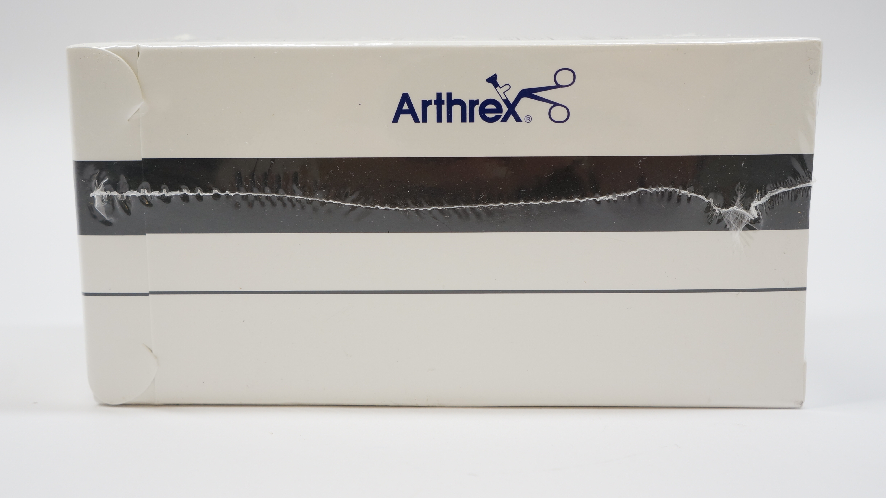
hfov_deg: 46.4
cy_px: 231
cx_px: 443
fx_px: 1034
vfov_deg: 27.1
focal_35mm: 44
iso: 400
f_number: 6.3
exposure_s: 1/60
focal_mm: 28
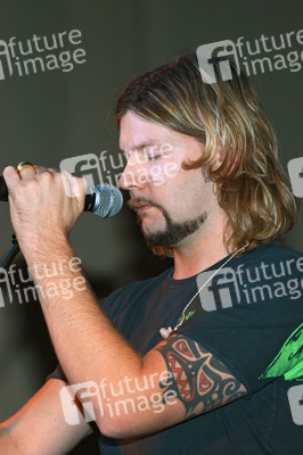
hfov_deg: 7.3
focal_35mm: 188
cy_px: 228
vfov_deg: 11.0
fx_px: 2371
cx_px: 152
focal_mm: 125
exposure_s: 1/60
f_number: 5
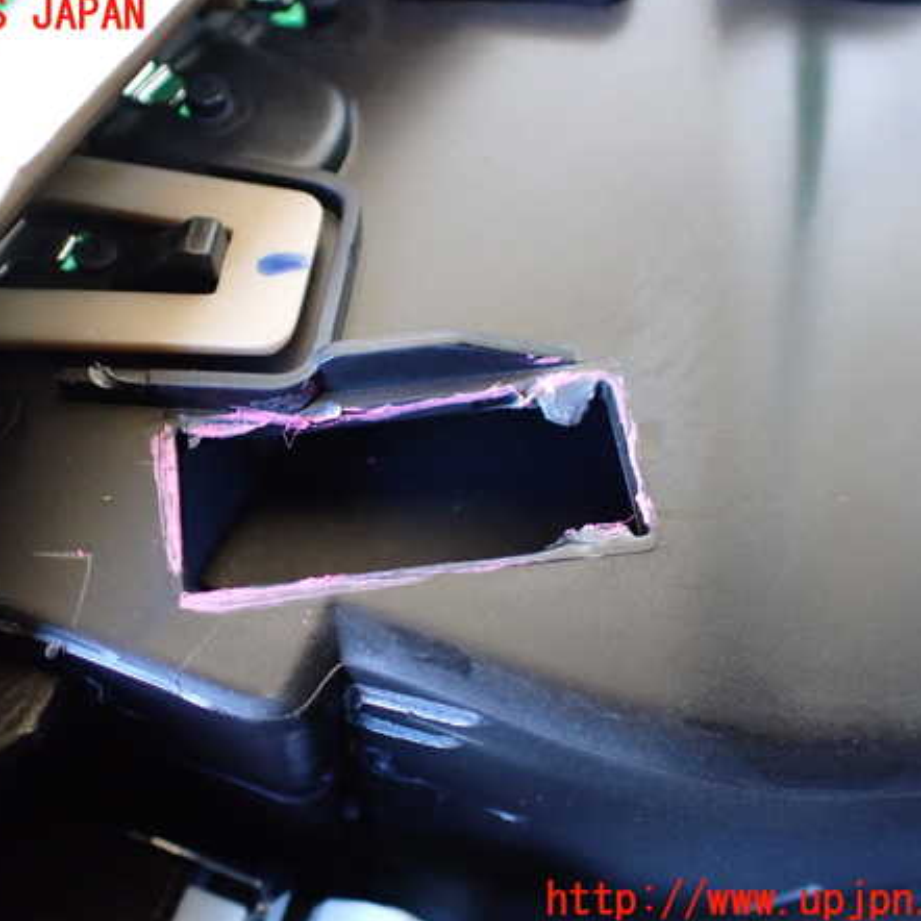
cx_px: 392
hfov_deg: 45.9
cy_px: 458
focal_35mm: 36
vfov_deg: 46.0
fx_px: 1084
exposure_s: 1/30
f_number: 2.3
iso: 1000
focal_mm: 5.4
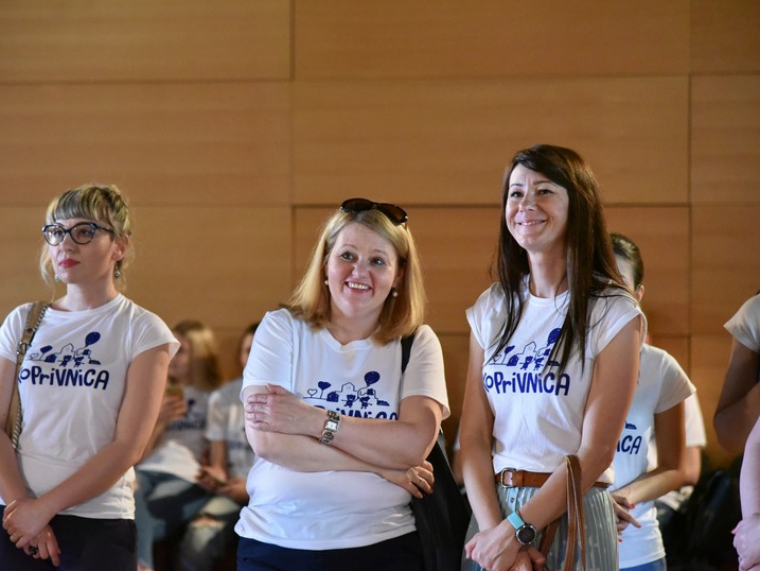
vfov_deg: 11.2
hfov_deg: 14.9
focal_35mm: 132
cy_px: 286
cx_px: 326
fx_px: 2899
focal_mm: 120
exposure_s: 1/200
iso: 12800
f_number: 4
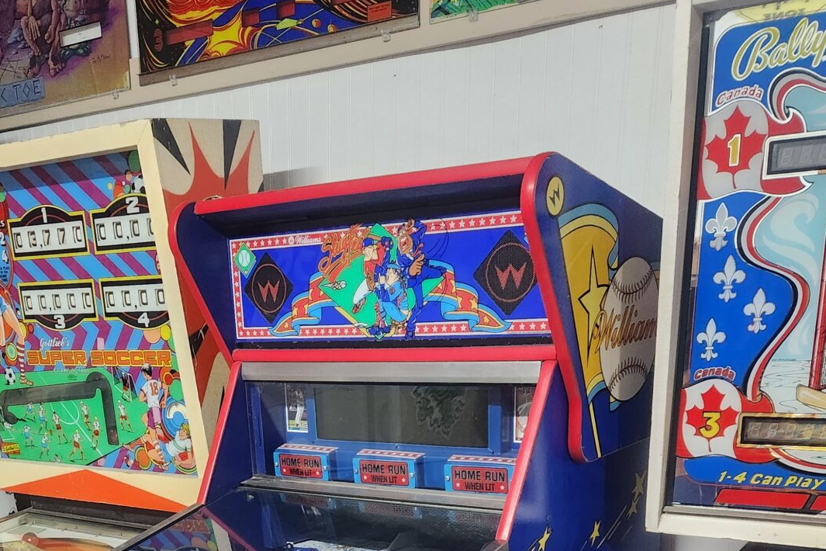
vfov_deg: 26.1
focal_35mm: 46
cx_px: 239
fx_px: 1055
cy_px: 663
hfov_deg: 41.8
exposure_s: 1/120
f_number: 1.8
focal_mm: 5.4
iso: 640
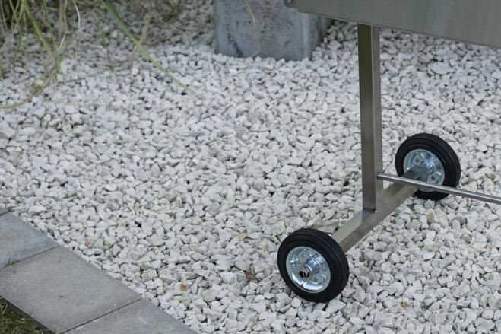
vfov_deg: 9.8
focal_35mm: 139
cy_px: 12
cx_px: 566
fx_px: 1938
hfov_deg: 14.4
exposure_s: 1/160
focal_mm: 47.8
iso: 100
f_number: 3.5
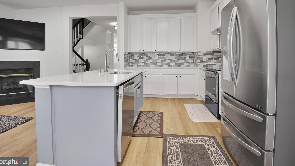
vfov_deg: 63.4
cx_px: 146
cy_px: 67
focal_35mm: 17
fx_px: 133
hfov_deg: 95.9
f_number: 7.1
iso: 200
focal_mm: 16
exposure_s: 1/15
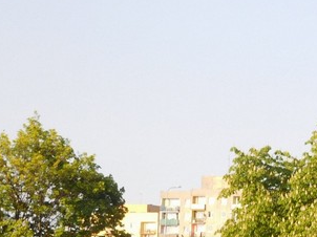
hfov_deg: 10.4
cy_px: 256
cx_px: 442
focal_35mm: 185
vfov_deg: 8.0
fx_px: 1693
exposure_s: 1/320
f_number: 4.4
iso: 125
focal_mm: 11.1
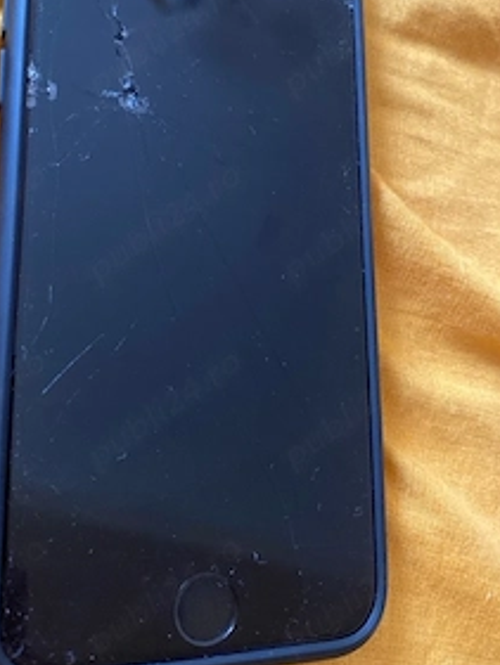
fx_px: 712
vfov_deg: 49.6
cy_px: 246
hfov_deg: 38.5
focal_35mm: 37
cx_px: 190
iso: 640
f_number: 1.8
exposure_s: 1/30
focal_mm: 4.25
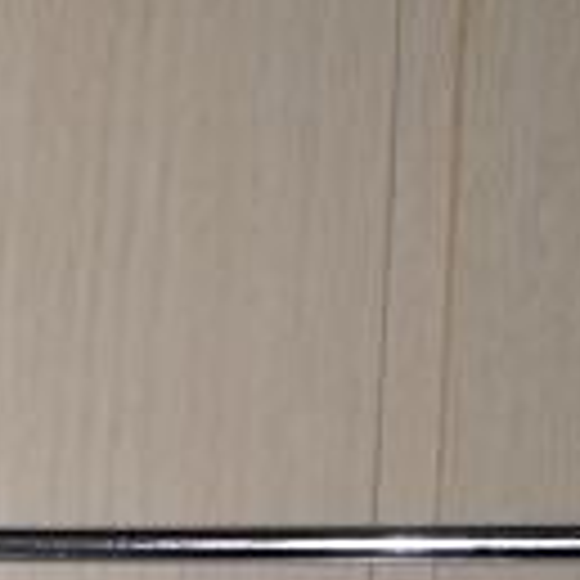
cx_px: -126
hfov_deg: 16.8
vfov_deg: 15.8
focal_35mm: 99
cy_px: 922
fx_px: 1877
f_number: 1.9
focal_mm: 3.94
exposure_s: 1/100
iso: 125
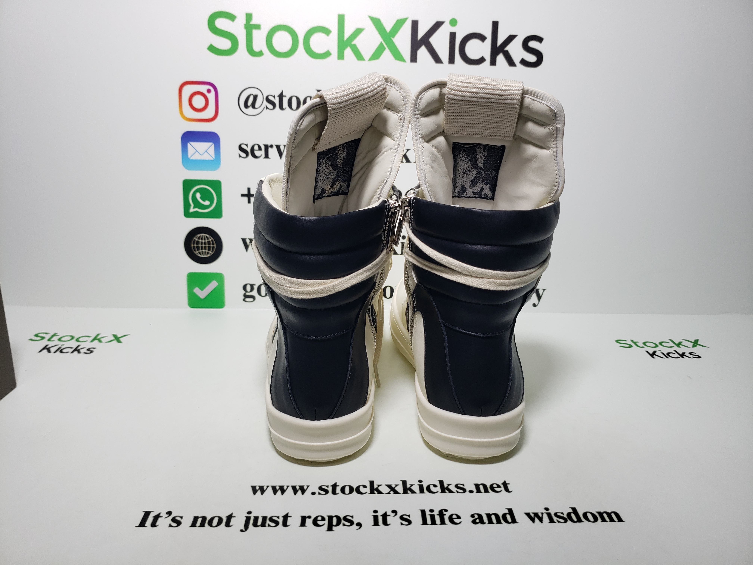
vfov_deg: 53.1
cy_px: 282
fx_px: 566
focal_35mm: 26
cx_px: 376
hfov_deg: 67.3
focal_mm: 4.3
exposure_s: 1/362
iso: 50
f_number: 1.5
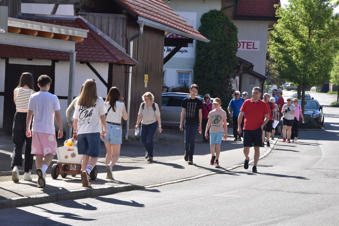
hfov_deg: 16.7
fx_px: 1158
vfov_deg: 11.1
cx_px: 170
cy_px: 113
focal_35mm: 123
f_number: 18
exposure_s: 1/200
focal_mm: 82
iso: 800
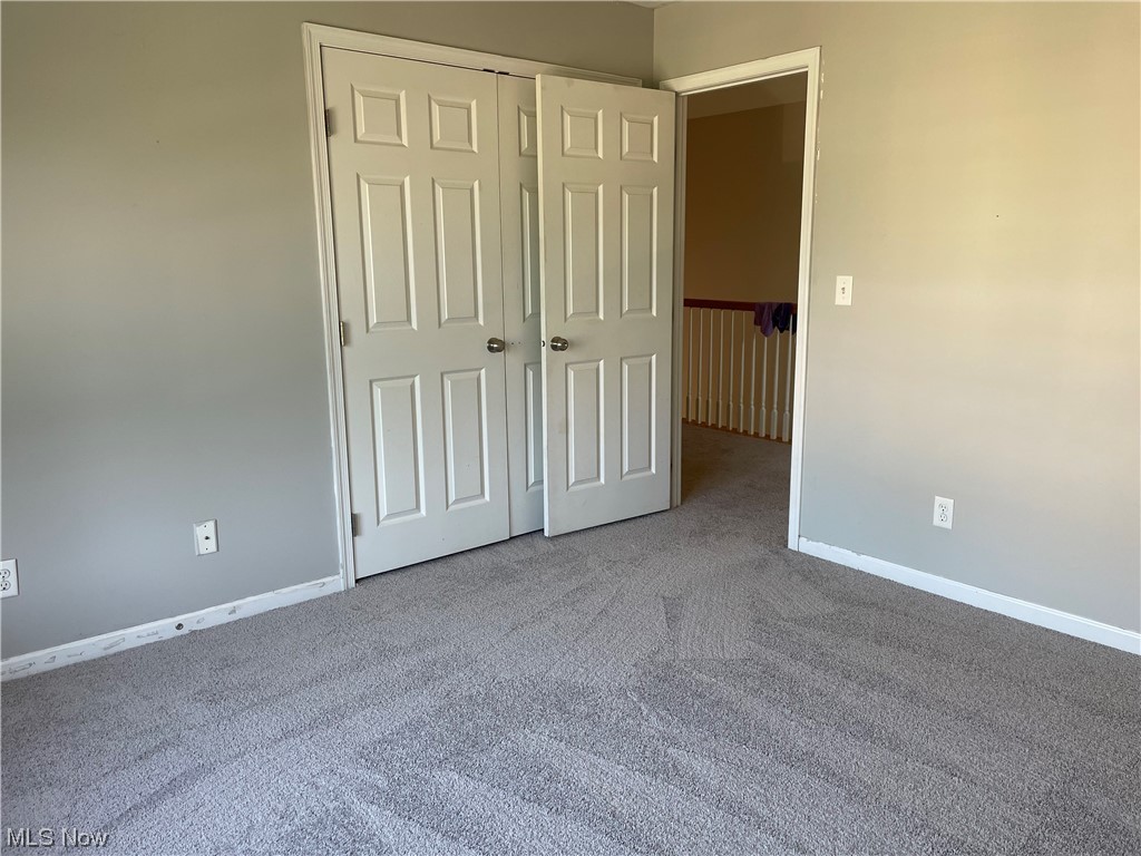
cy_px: 428
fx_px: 857
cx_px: 570
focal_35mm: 26
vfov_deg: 53.1
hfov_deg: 67.3
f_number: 1.6
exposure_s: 1/121
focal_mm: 4.2
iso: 100
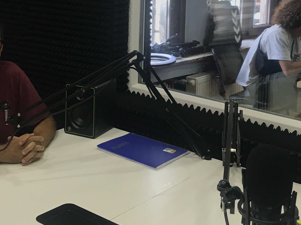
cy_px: 14
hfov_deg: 32.6
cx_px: 126
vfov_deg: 24.0
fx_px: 513
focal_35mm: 59
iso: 25
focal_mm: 3.99
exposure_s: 1/33
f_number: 1.8
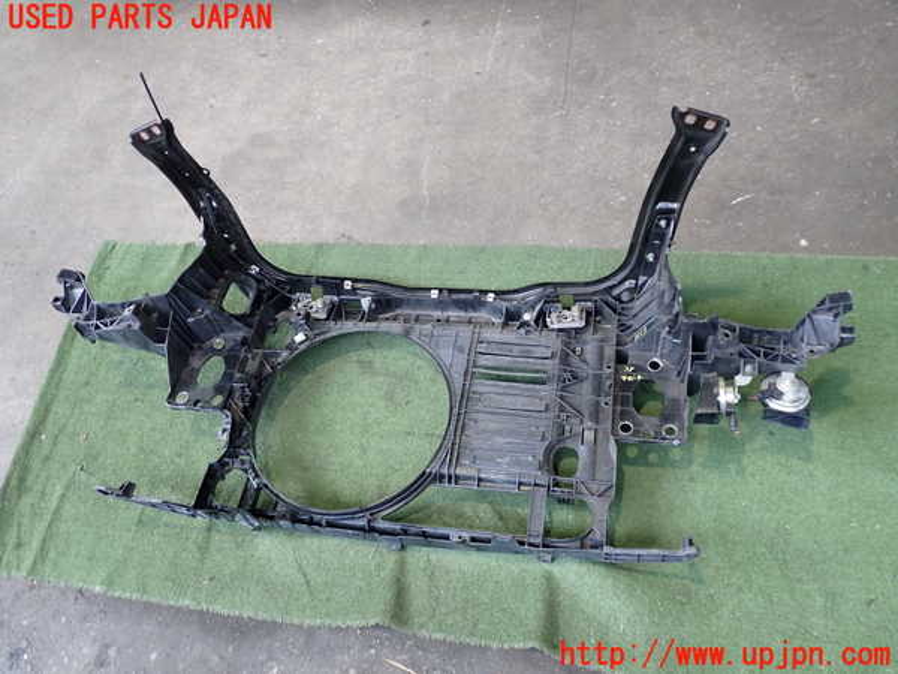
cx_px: 449
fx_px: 778
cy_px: 337
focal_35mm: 30
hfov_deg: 60.0
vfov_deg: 46.8
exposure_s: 1/30
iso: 200
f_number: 2.3
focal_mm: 5.4
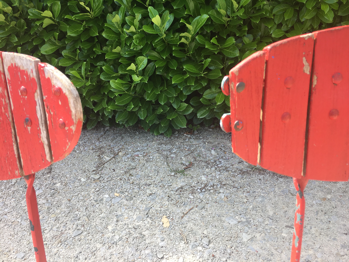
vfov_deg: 48.2
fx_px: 292
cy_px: 131
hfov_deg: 61.7
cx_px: 174
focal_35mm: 29
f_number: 2.2
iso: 25
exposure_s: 1/331
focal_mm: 4.15
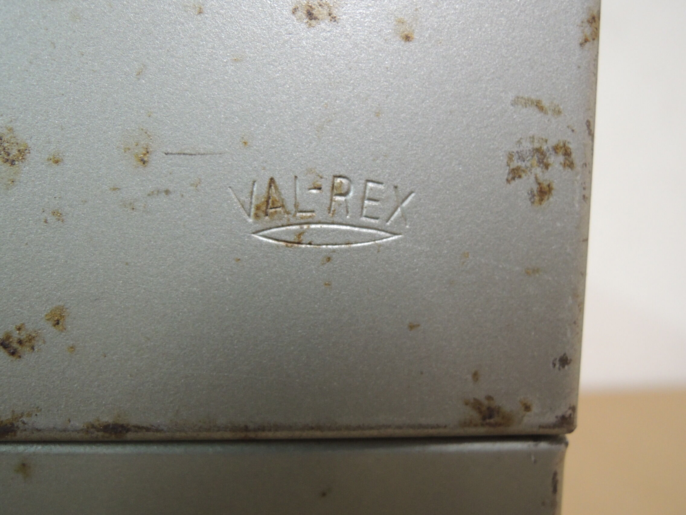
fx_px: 476
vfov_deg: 56.8
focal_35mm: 24
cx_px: 343
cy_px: 258
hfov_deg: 71.6
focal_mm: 4.3
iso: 400
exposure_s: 1/25
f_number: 2.8
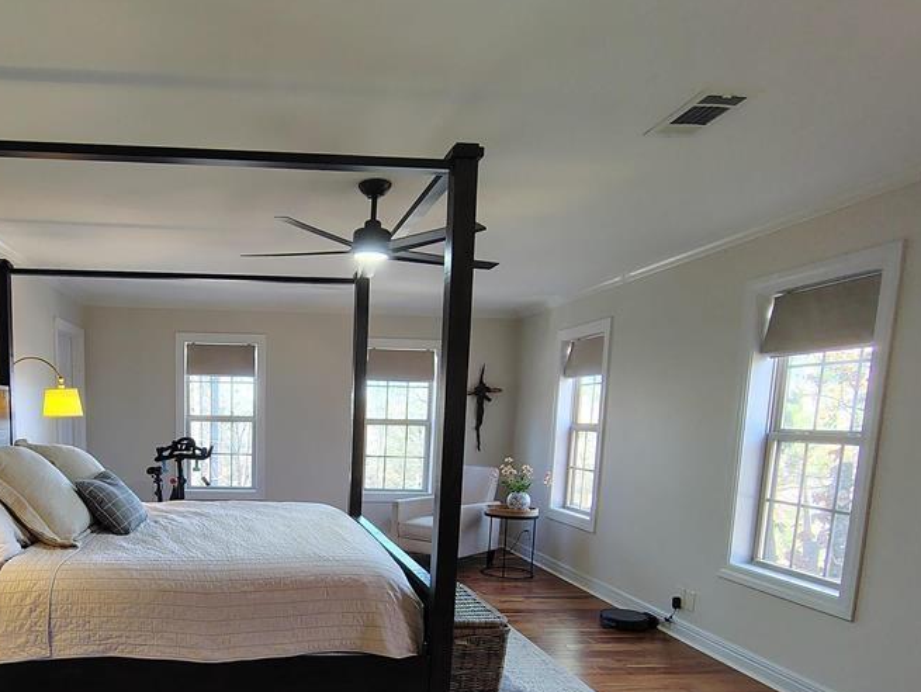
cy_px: 509
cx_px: 297
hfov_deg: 67.2
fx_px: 666
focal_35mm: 25
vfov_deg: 52.8
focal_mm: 2.13
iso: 400
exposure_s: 1/45.4
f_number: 2.2
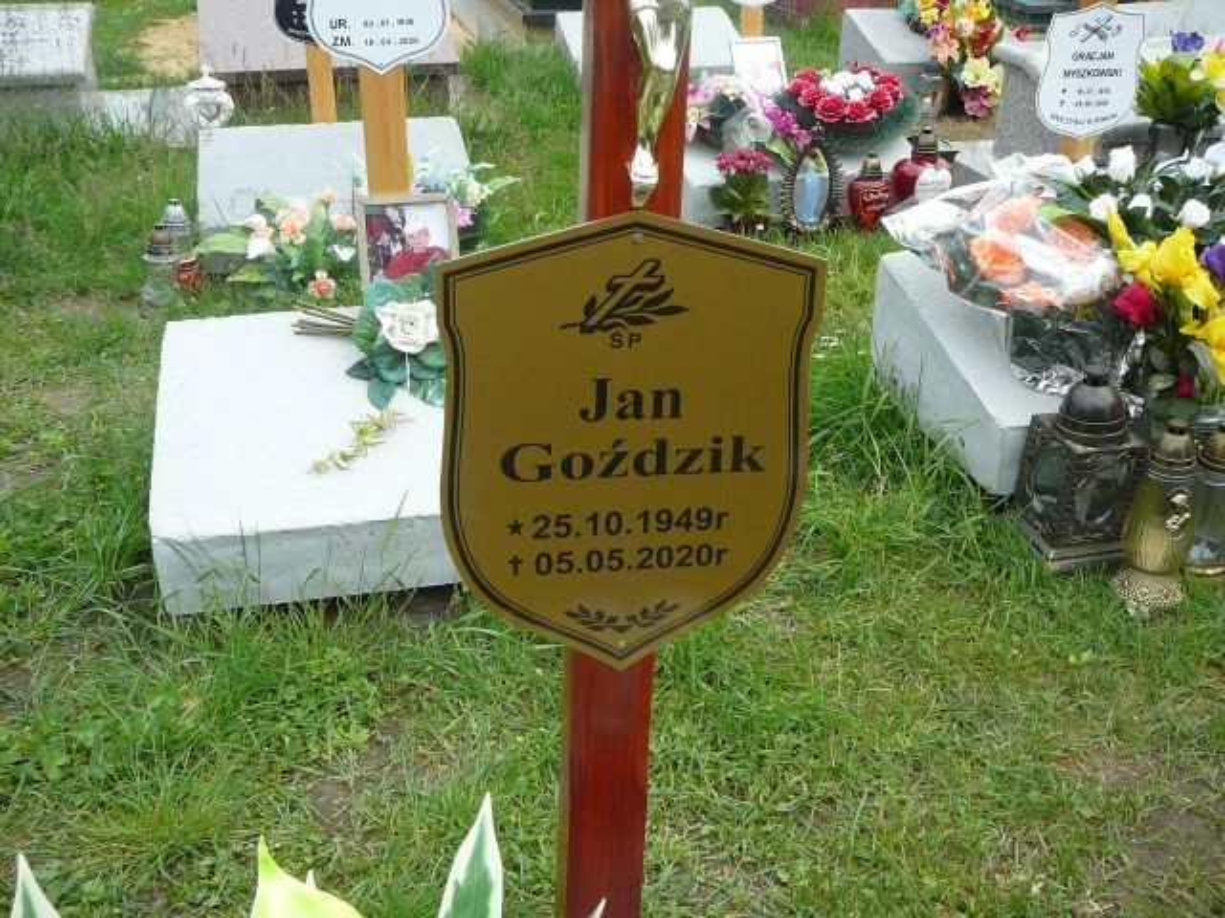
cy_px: 459
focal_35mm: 35
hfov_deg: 52.6
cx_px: 612
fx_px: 1239
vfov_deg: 40.7
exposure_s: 1/500
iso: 80
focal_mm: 5.2
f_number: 2.8
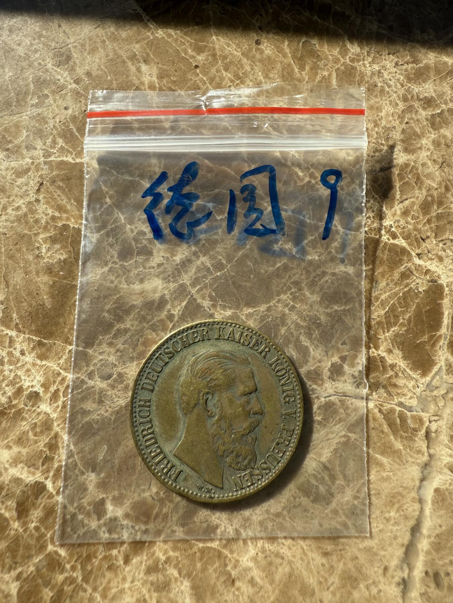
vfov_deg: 71.6
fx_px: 419
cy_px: 302
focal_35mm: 24
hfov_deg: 56.8
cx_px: 226
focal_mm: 2.22
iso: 40
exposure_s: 1/865
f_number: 2.2
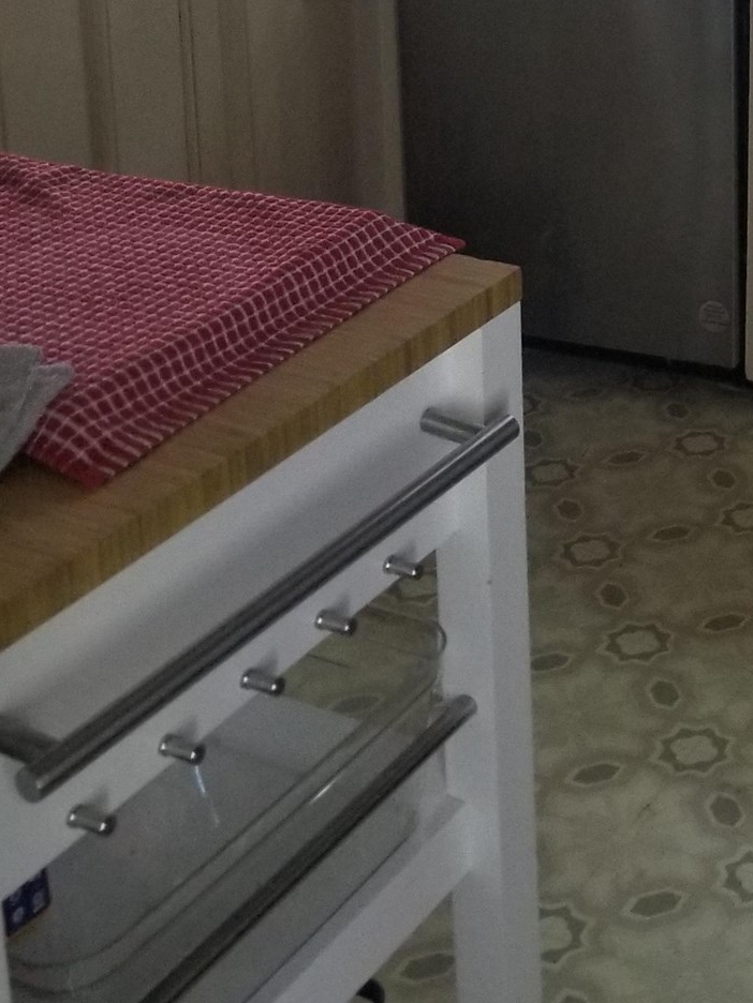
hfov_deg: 21.3
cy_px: -138
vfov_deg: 27.3
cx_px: 902
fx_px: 1856
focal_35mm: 64
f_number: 1.7
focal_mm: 4.3
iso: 200
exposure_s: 1/40
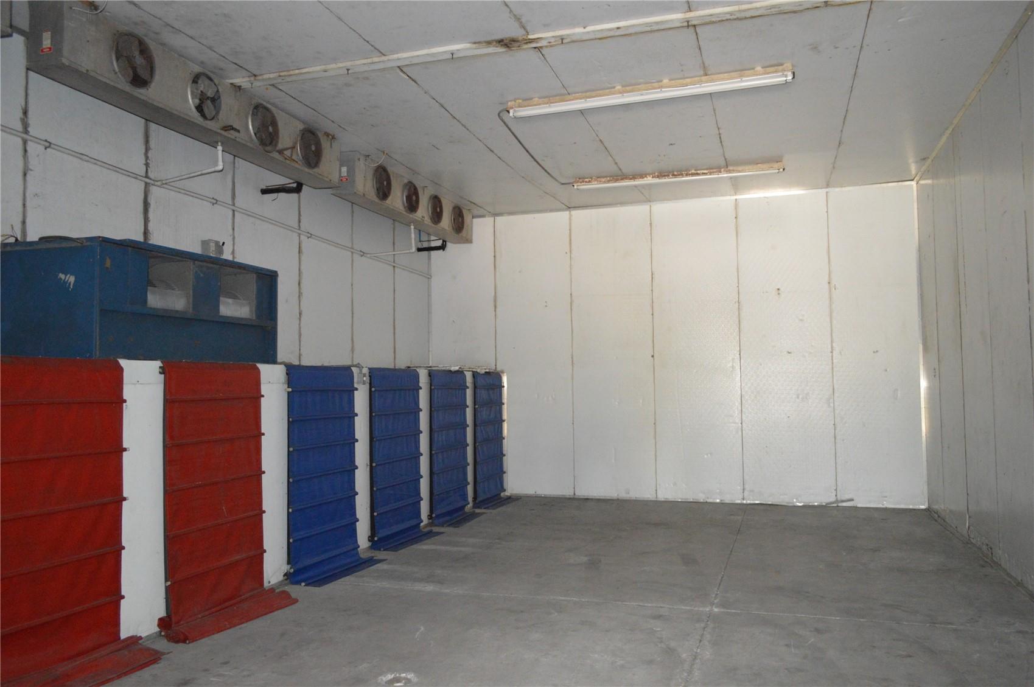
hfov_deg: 67.4
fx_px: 775
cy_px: 344
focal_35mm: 27
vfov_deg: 47.8
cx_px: 517
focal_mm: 18
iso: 2200
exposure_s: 1/60
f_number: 3.5
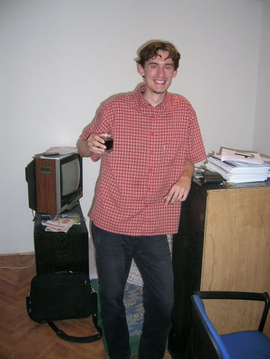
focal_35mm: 35
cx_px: 135
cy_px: 180
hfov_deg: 40.7
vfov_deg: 52.6
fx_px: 364
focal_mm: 5.4
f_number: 2.8
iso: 119
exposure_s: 1/60.1
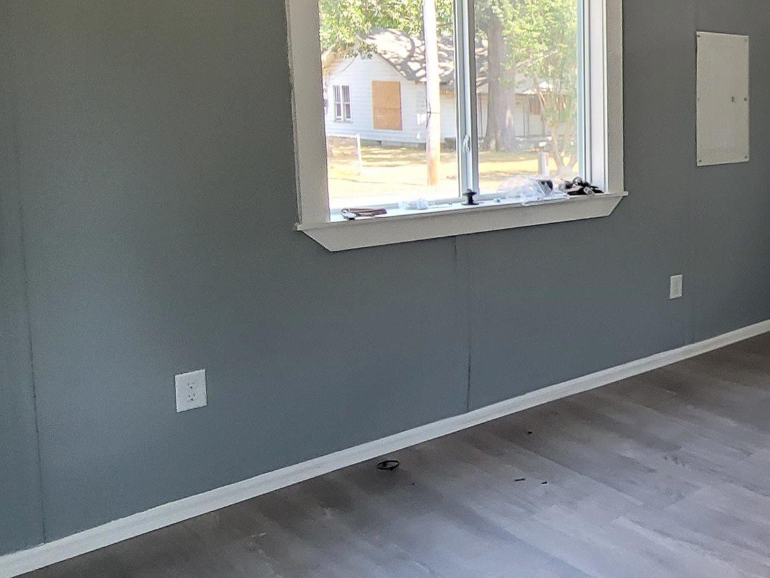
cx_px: 898
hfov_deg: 40.3
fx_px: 756
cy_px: 181
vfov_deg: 41.1
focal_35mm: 34
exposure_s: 1/60
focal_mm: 2.2
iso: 160
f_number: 2.2
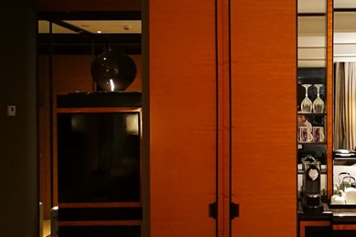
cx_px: 295
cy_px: 115
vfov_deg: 26.0
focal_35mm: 52
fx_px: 514
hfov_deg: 36.6
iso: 400
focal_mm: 4.5
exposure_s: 1/24
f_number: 2.2
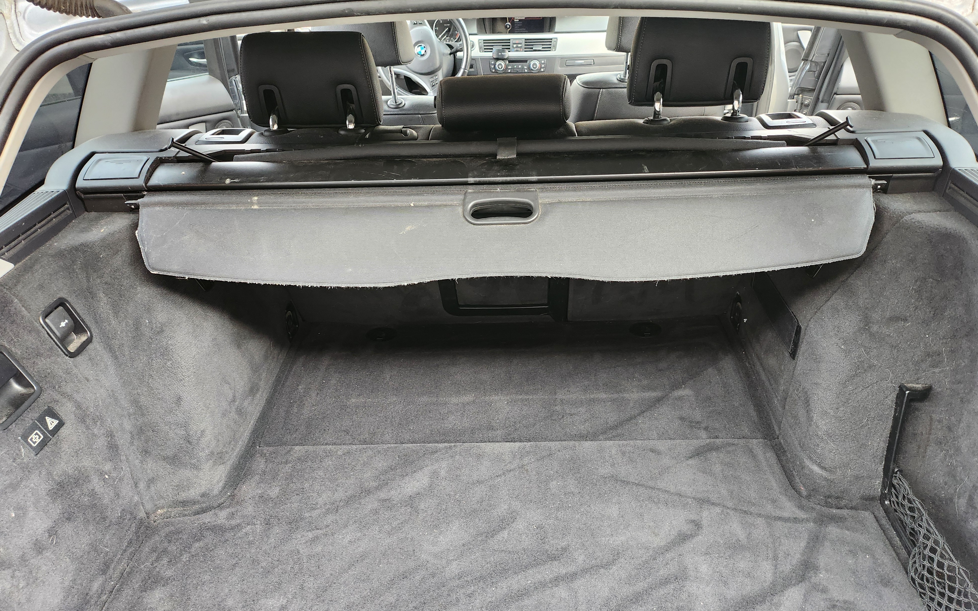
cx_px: 498
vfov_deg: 47.4
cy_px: 360
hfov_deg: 70.4
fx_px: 693
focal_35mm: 26
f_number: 1.8
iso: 200
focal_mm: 5
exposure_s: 1/100
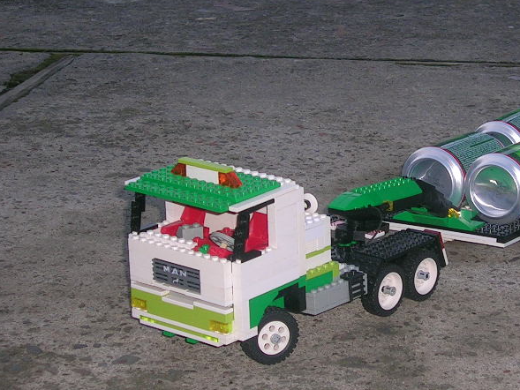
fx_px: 1698
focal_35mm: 113
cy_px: 180
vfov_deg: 13.1
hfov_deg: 17.3
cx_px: 390
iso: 50
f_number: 3.5
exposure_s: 1/60.1
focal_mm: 9.9
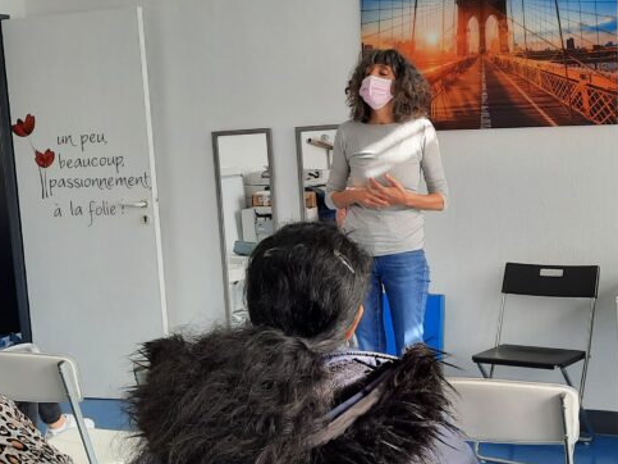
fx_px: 946
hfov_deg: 36.0
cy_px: 238
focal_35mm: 53
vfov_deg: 27.5
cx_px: 375
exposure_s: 1/100
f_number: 2
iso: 32
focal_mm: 4.6
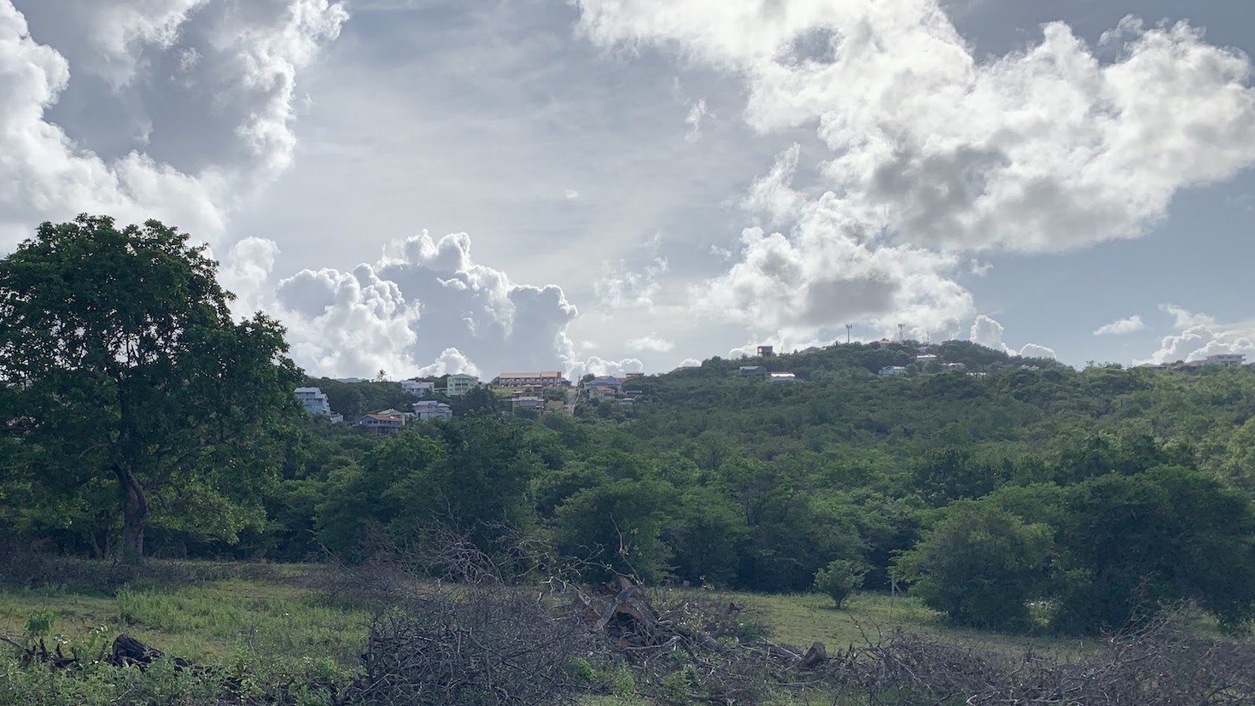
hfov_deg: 53.3
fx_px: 1231
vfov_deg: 31.3
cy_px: 554
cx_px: 461
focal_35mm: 37
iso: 25
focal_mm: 4.25
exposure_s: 1/5405
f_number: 1.8
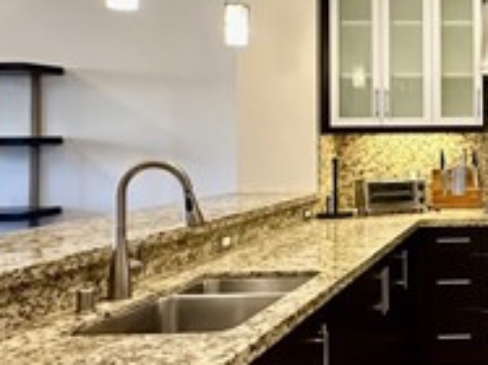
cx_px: 561
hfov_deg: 33.5
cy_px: 136
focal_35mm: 48
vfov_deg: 30.1
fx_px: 676
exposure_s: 1/60
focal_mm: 2.22
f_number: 2.2
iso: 400
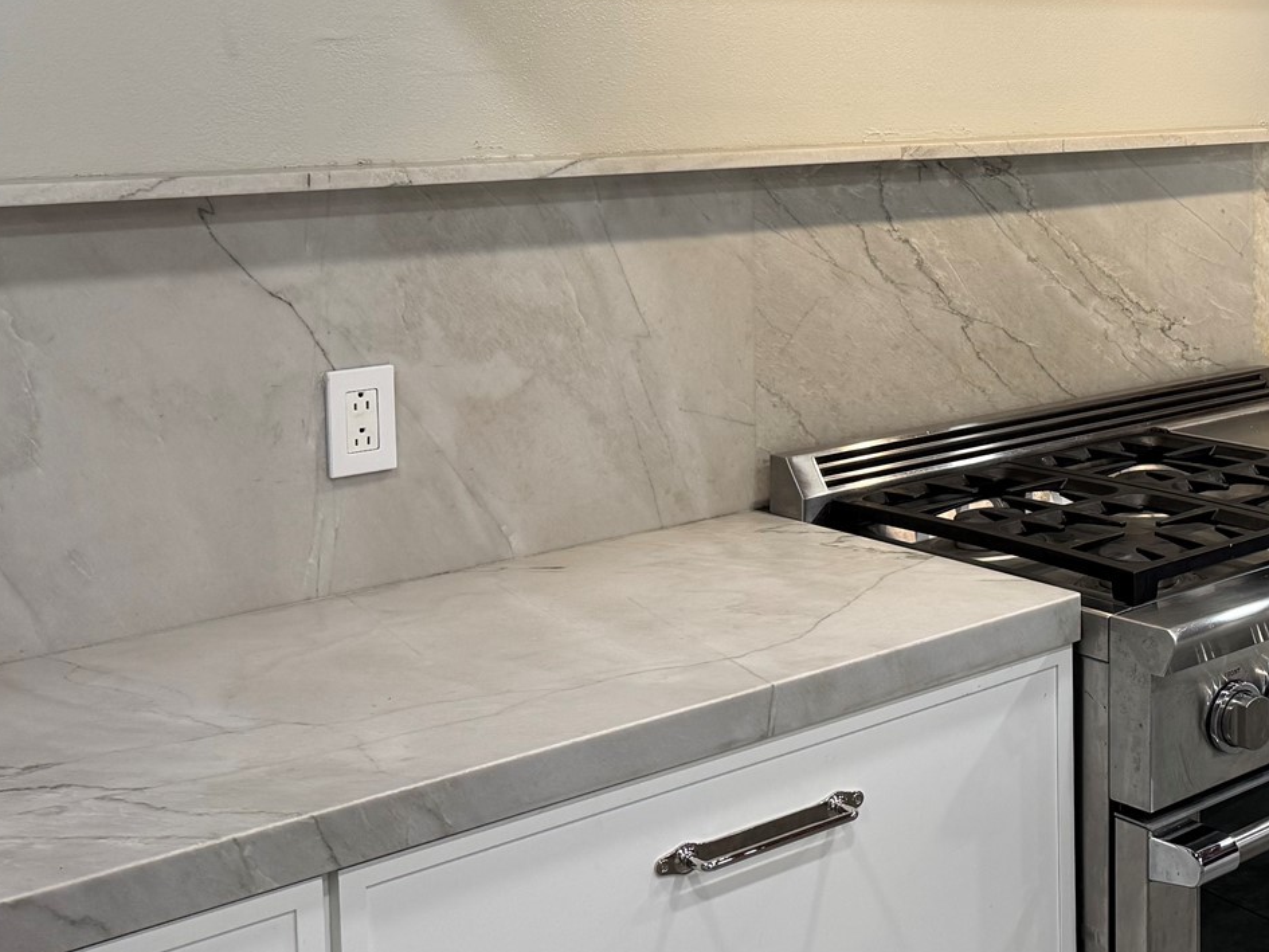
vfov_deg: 27.3
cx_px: 1335
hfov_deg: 33.0
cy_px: 156
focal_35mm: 52
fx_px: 1907
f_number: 1.78
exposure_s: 1/120
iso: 160
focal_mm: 6.76
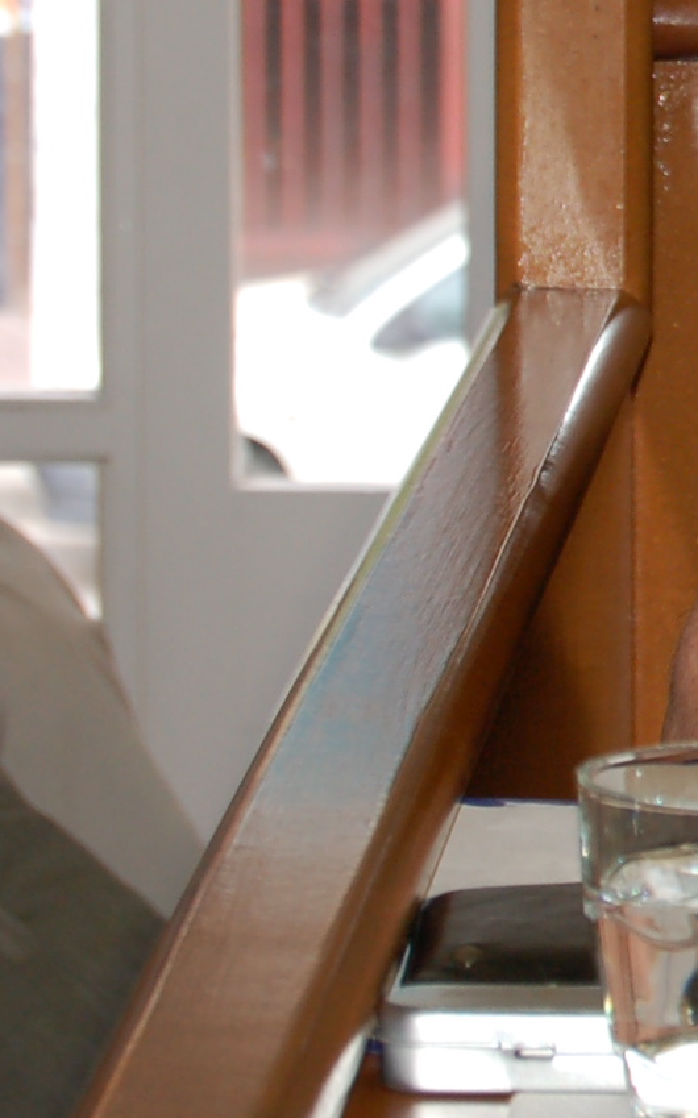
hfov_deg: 4.3
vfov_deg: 7.0
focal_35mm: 298
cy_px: -175
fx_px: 9072
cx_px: 1724
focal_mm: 55
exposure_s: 1/60
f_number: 5.6
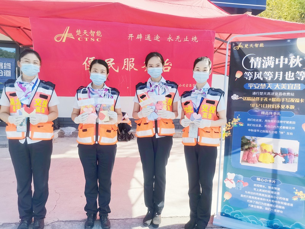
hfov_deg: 67.3
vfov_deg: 53.1
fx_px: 229
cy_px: 114
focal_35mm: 26
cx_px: 152
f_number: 1.8
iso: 50
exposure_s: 1/885
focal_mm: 5.58
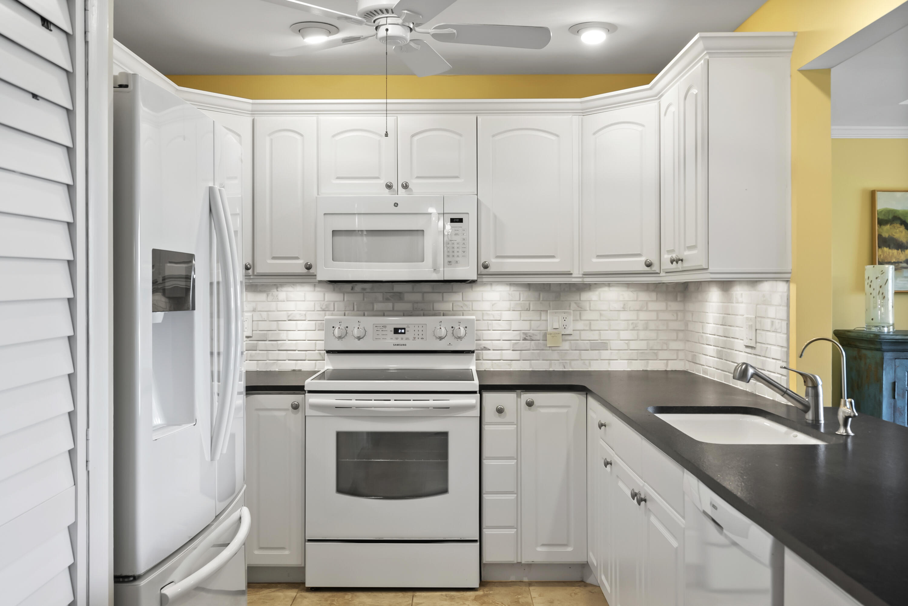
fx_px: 807
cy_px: 303
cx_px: 454
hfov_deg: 58.7
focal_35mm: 32
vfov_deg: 41.2
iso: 1600
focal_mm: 32
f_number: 8
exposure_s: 1/3
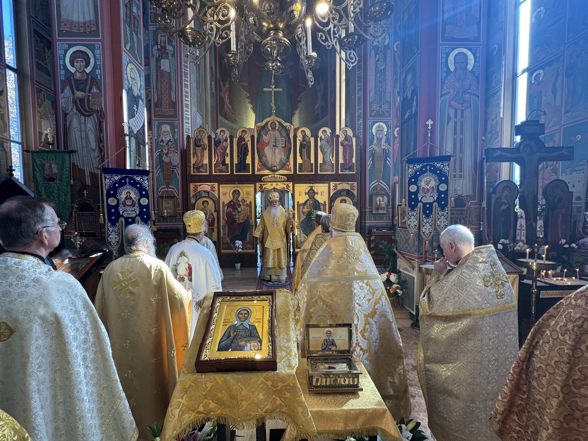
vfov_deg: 78.1
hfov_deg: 94.5
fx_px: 272
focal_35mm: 16
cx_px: 283
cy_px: 230
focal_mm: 2.22
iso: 160
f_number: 2.2
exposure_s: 1/120
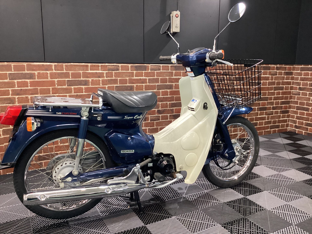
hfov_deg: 58.4
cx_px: 156
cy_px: 117
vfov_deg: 45.4
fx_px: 279
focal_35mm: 31
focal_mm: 3.3
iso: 320
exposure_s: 1/60
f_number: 2.4
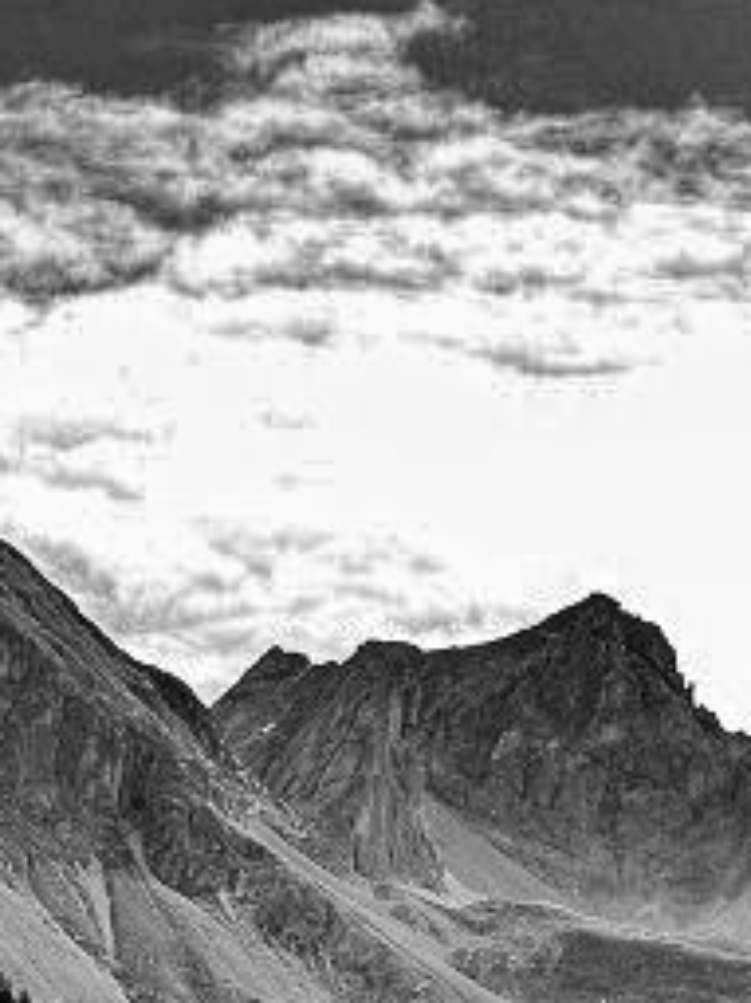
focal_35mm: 204
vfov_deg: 9.5
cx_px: 381
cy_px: 1428
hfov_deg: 7.3
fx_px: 5906
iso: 100
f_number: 5.6
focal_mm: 24
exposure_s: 1/1000
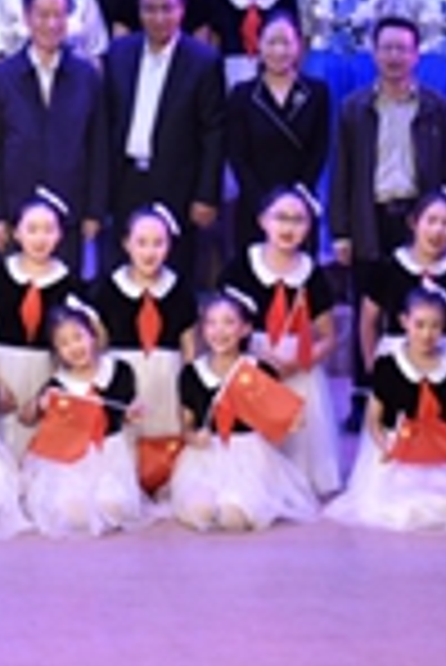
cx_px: -194
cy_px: 52
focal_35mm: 283
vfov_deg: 7.3
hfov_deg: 4.8
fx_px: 5246
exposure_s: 1/250
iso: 160
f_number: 2.8
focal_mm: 60
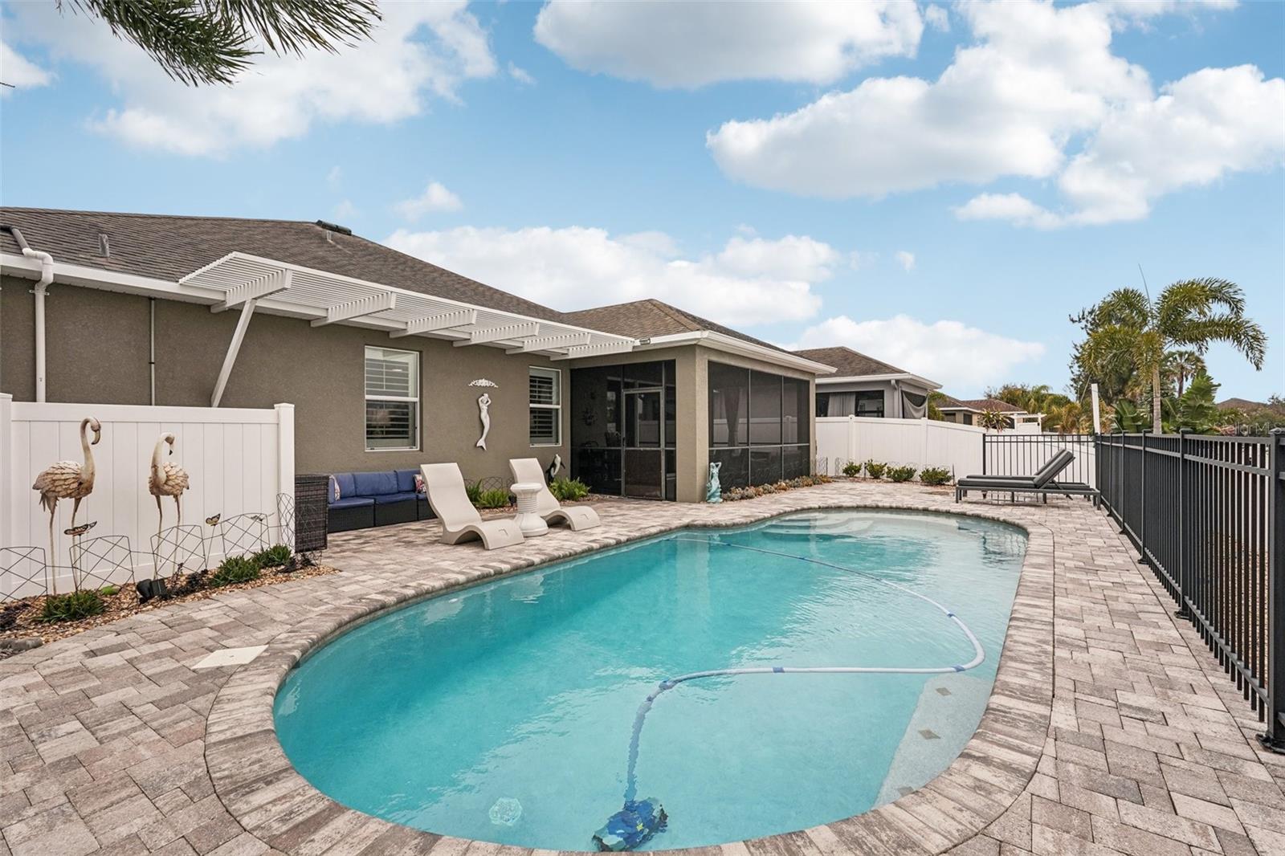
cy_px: 428
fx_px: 571
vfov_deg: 73.7
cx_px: 642
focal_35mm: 16
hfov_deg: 96.7
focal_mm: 16
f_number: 8
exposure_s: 1/640
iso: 400
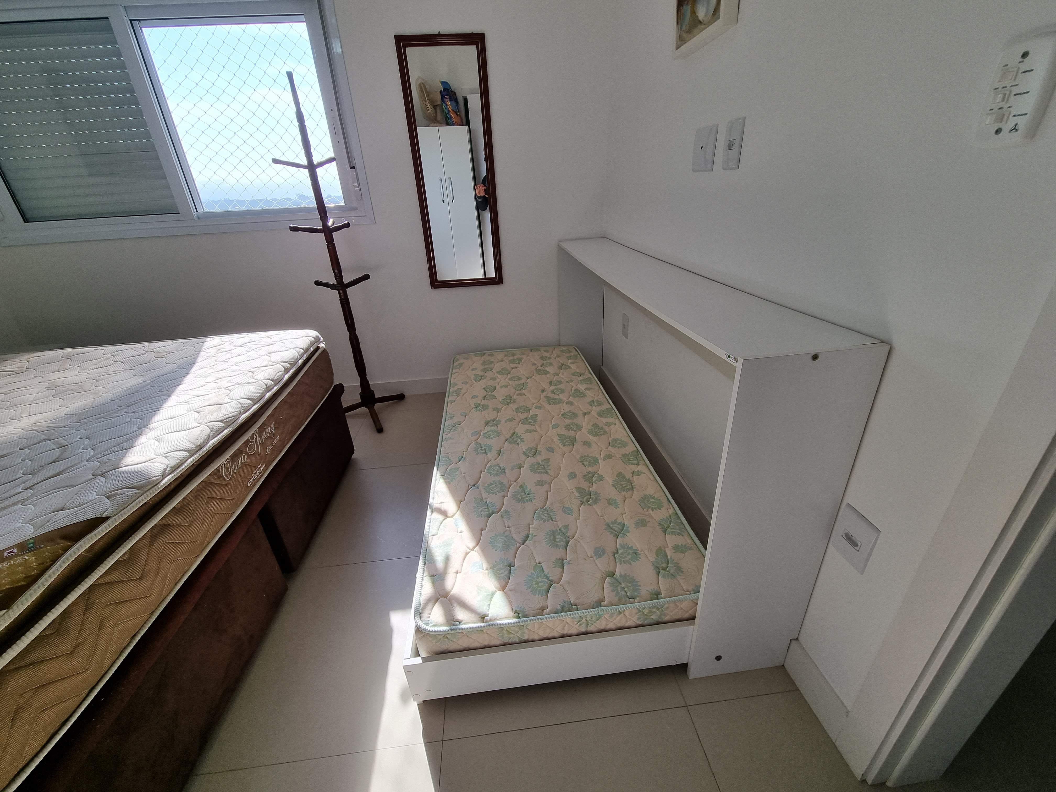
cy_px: 396
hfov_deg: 106.2
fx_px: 397
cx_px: 528
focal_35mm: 13
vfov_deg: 89.9
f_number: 2.2
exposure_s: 1/610
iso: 50
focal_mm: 2.2
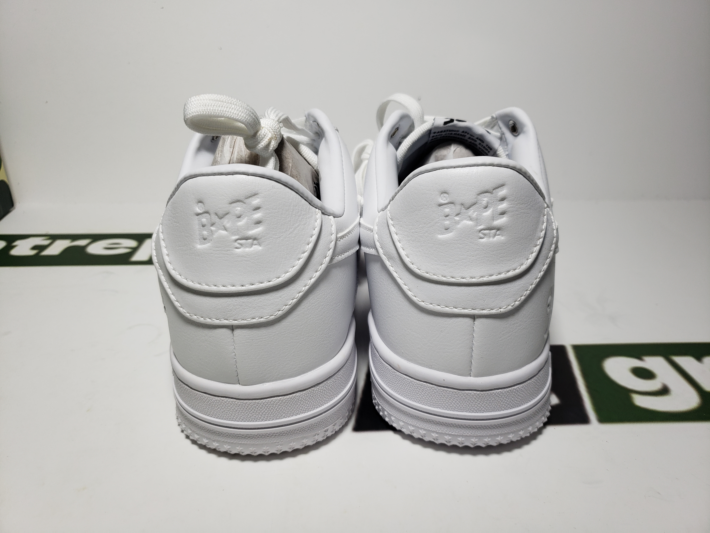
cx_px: 355
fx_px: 533
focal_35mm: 26
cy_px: 266
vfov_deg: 53.1
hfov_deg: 67.3
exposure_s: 1/734
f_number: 1.5
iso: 50
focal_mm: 4.3
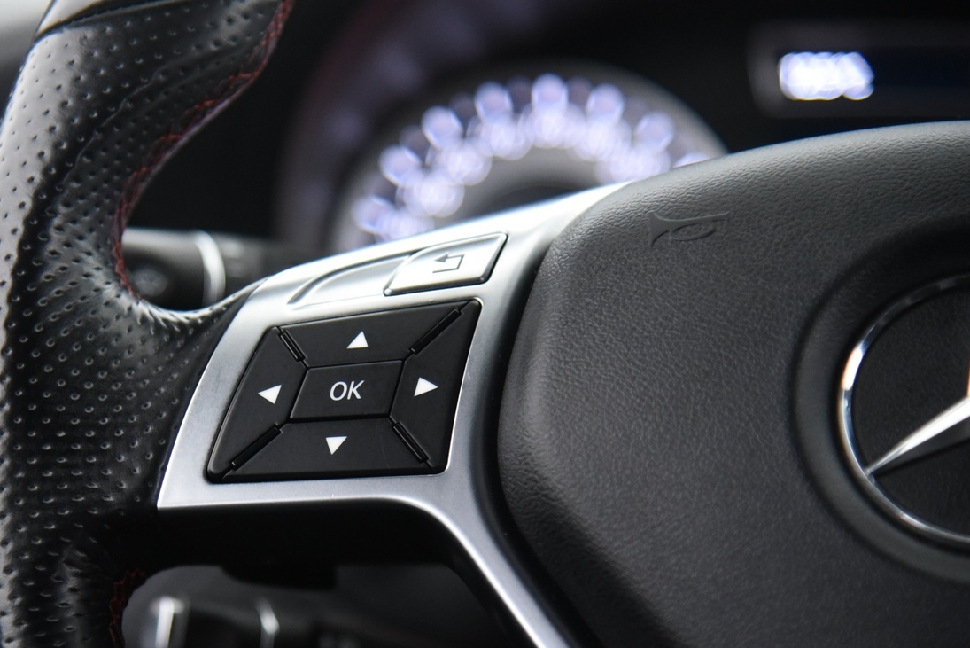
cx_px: 277
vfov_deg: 10.1
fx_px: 3666
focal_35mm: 136
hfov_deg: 15.0
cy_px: 401
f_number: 4
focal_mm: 92
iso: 4000
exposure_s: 1/20
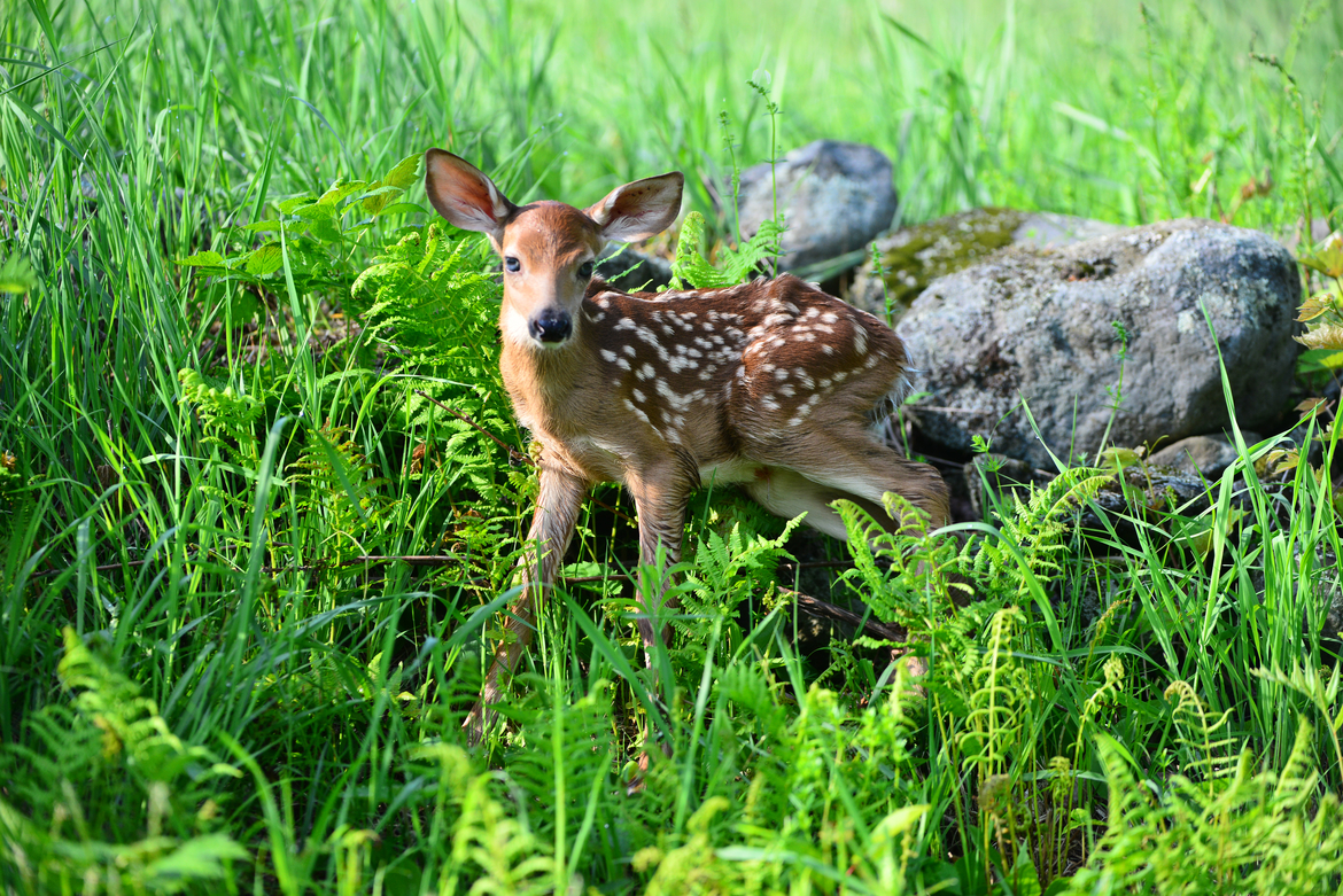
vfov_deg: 6.5
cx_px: 672
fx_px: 7837
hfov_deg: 9.8
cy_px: 448
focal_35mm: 210
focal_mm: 210
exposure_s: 1/1250
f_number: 4
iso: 640
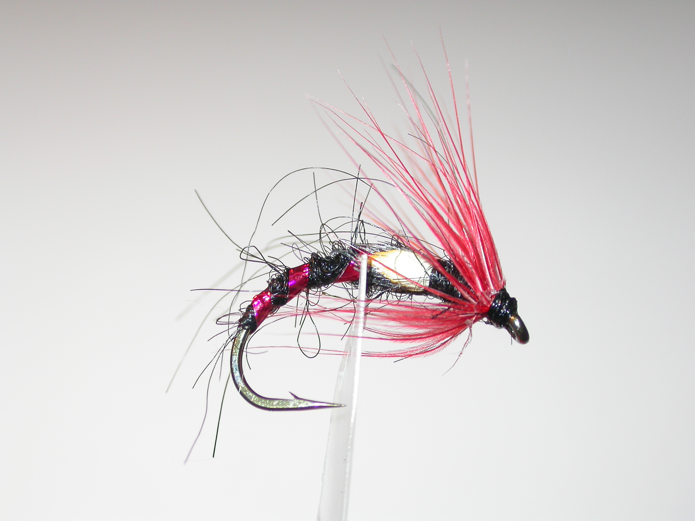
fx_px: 2650
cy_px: 260
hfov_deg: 14.9
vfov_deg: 11.2
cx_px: 348
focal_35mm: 132
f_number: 4.6
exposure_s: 1/108
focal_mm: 27.3
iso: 100
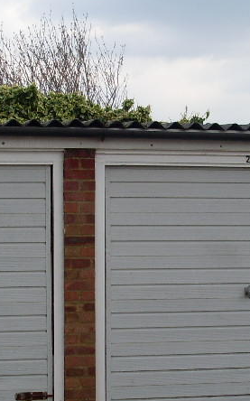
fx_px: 1015
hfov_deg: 14.0
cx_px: 162
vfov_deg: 22.3
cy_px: 248
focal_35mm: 93
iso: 80
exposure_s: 1/90
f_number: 7.7
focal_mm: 6.3
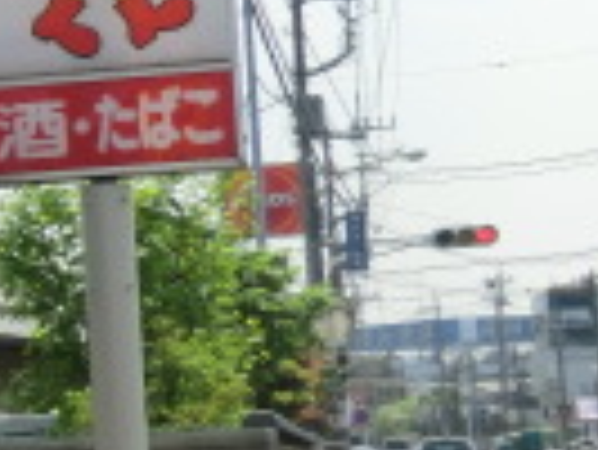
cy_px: 252
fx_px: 2836
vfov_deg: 9.1
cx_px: -746
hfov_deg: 10.6
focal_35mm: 164
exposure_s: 1/800
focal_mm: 6.1
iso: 80
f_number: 3.6
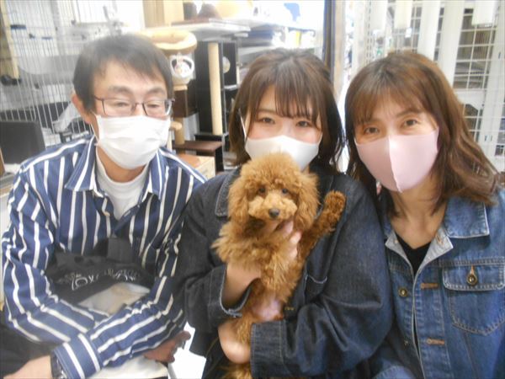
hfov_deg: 67.3
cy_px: 190
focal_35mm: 26
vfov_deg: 53.1
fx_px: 379
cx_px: 252
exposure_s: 1/15
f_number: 3.2
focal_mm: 4.6
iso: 400
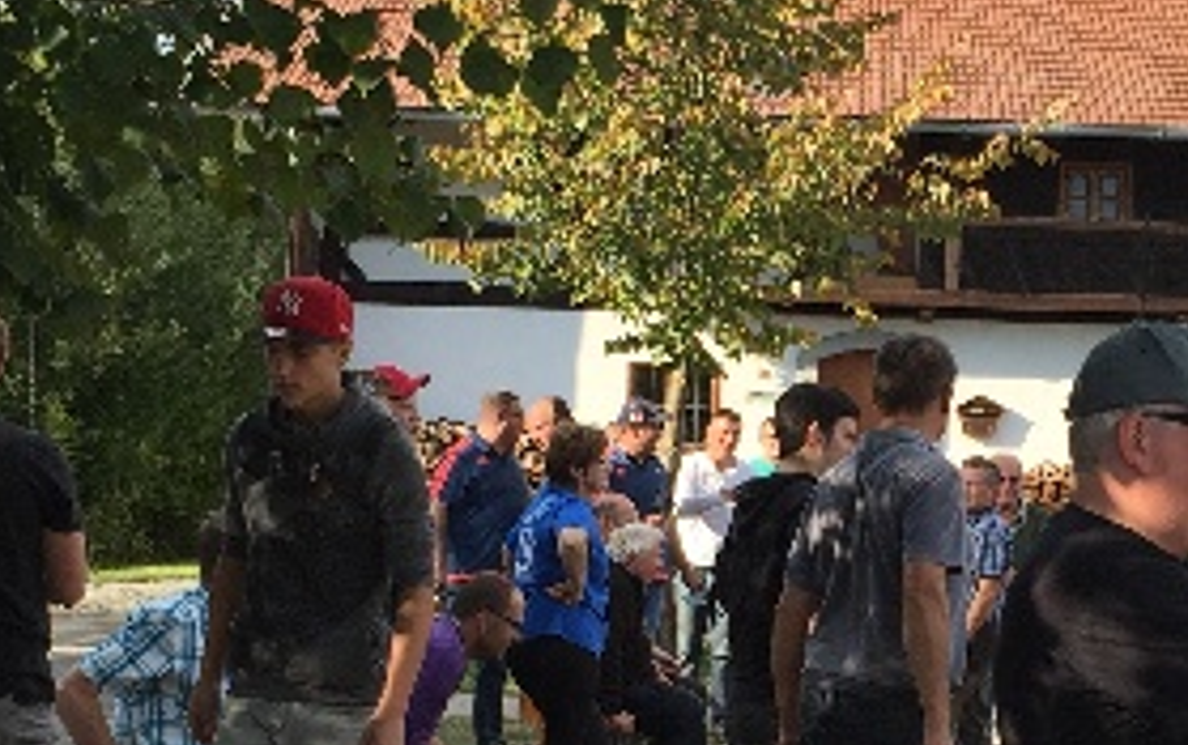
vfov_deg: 14.8
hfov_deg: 23.2
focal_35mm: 88
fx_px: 2852
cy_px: 583
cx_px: 924
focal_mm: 4.15
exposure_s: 1/1041
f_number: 2.2
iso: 32
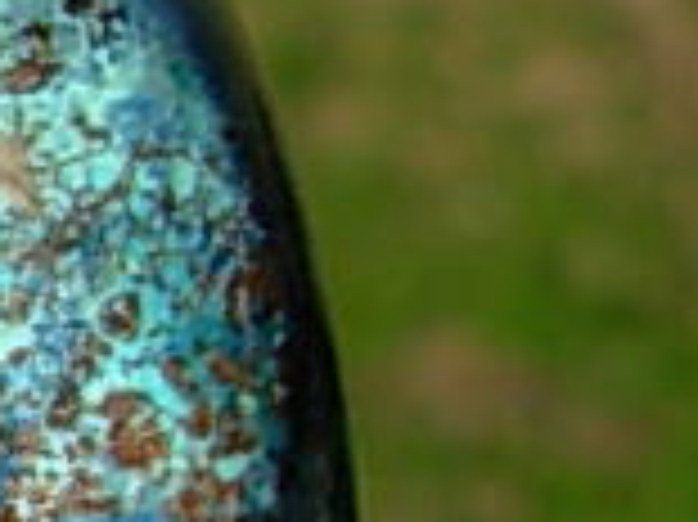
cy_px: 346
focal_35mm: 251
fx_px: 5057
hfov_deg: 6.9
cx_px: -1594
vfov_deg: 5.9
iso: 50
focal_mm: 6.3
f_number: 4.9
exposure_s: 1/470
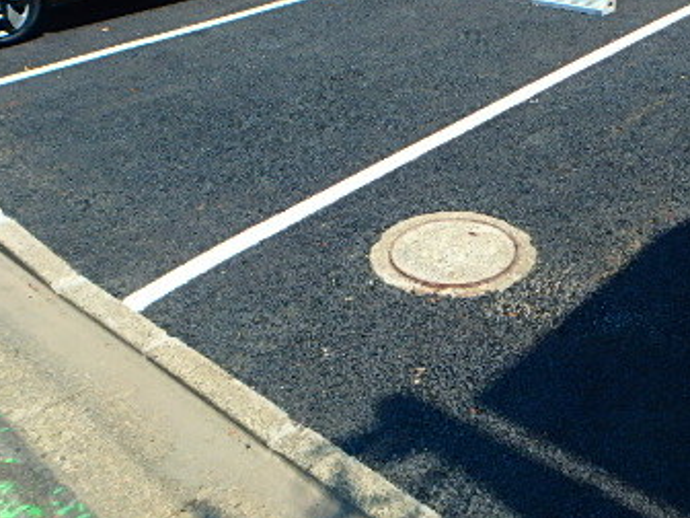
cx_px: 452
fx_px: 797
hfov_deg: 46.2
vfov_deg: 35.4
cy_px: 154
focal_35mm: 40
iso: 125
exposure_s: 1/800
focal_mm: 3.7
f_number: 3.5
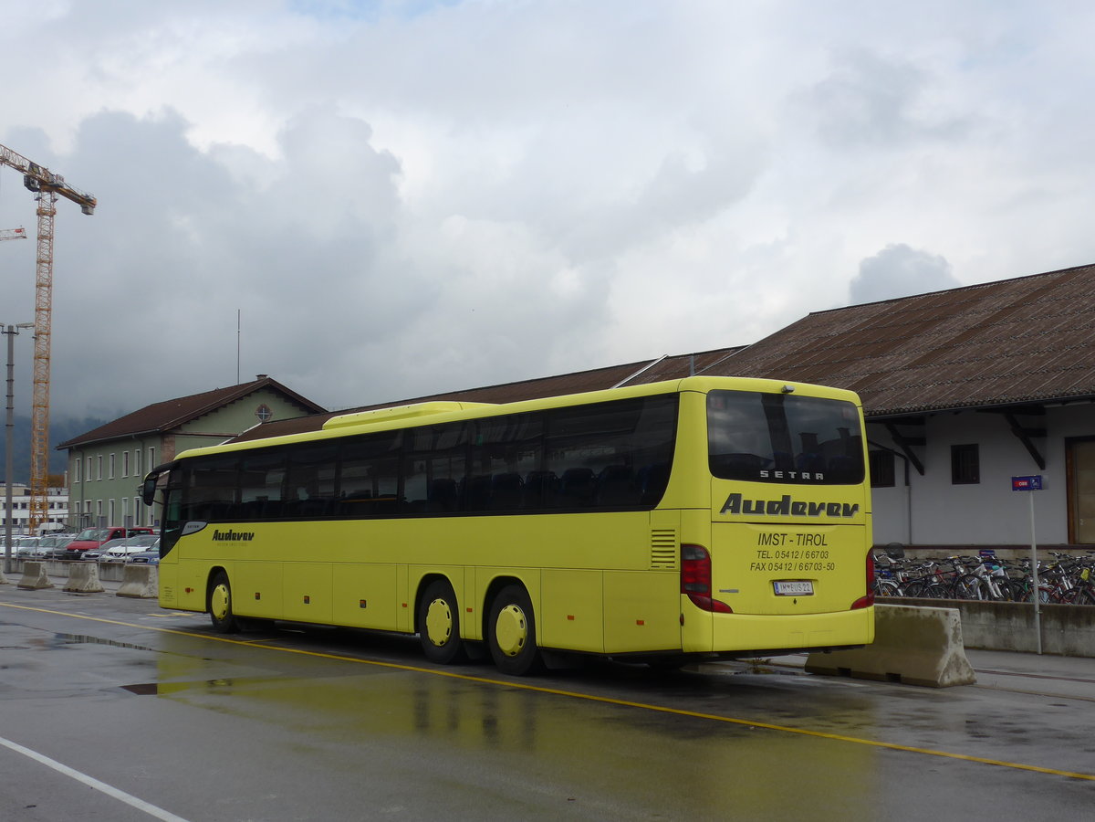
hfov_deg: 41.2
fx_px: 1455
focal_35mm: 46
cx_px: 548
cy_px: 411
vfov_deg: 31.5
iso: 80
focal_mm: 9.5
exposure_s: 1/1600
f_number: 3
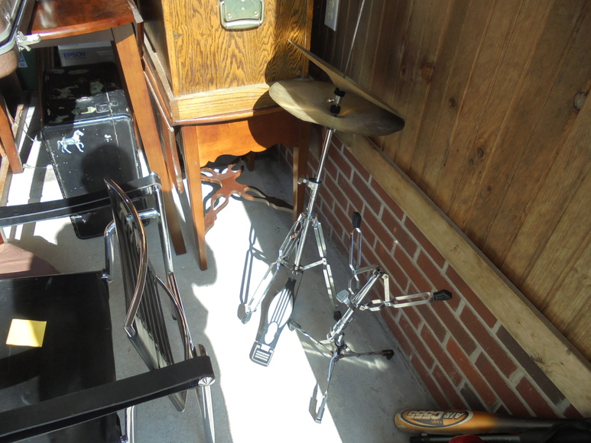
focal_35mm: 26
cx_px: 296
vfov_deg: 53.1
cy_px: 222
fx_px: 444
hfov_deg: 67.3
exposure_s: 1/250
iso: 100
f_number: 3.5
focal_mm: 4.6
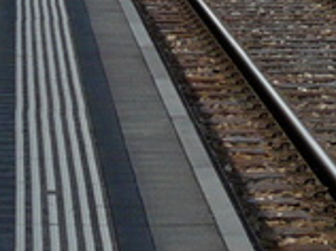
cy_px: -187
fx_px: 3014
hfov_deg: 6.0
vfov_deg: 4.7
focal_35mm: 311
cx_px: 902
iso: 100
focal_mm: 8.1
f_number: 5.6
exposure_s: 1/250
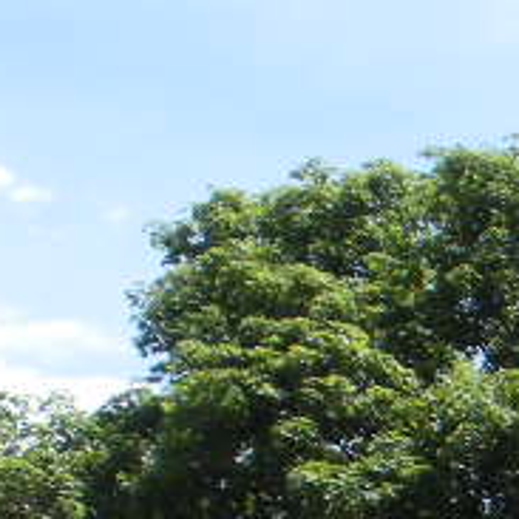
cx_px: 1299
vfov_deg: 7.7
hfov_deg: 7.4
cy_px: 1064
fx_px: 3698
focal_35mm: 218
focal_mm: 7.7
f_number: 4
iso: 64
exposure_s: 1/358
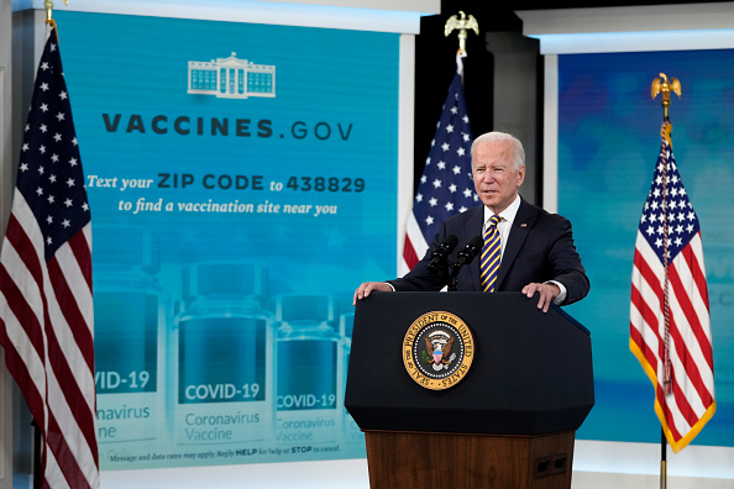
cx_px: 367
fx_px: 2222
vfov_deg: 12.6
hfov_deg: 18.8
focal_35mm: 109
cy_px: 244
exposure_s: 1/500
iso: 2500
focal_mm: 109
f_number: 4
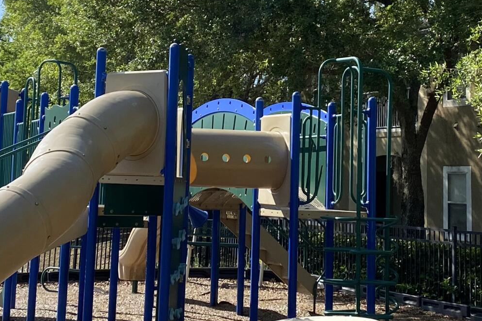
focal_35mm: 82
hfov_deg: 24.8
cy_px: 58
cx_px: 254
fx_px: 1098
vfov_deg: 16.5
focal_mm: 4.25
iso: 32
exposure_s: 1/2967
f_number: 1.8
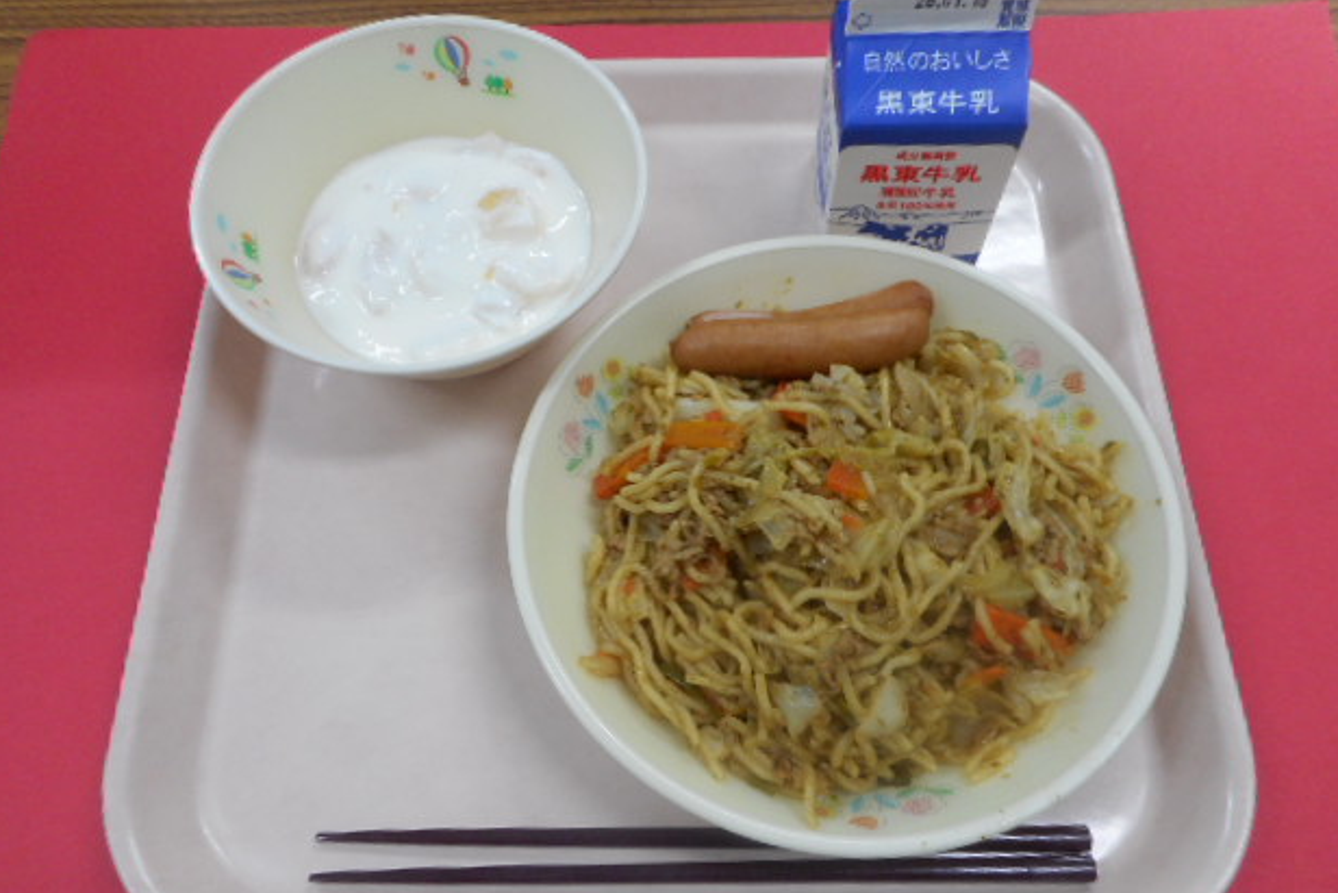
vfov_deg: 47.9
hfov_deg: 67.4
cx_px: 669
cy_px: 500
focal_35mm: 27
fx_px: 1004
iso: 110
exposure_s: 1/30
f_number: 3.7
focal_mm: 4.5
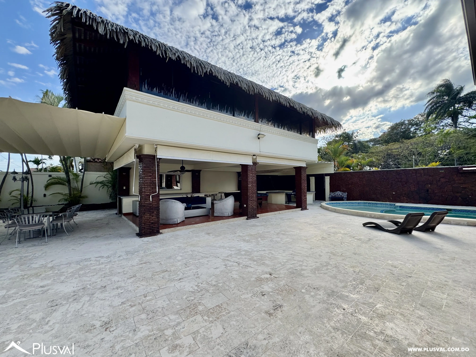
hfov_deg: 102.1
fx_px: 193
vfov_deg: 85.7
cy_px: 178
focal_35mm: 14
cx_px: 238
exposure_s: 1/605
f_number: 2.2
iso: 40
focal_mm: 2.22
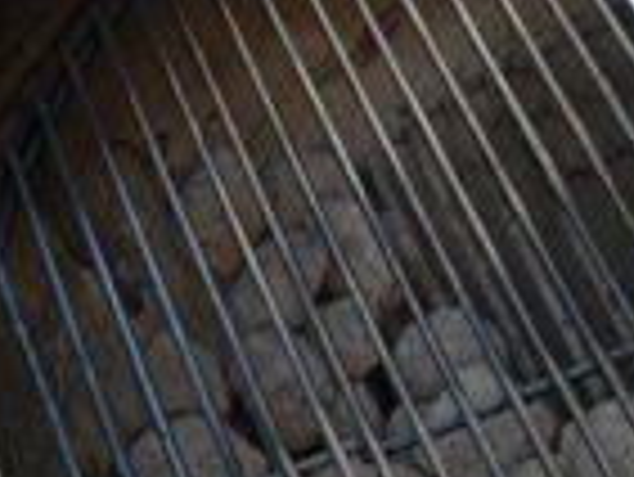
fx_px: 2108
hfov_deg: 16.1
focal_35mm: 115
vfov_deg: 12.9
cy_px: 252
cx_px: 854
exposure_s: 1/250
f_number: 2.8
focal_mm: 6
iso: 200
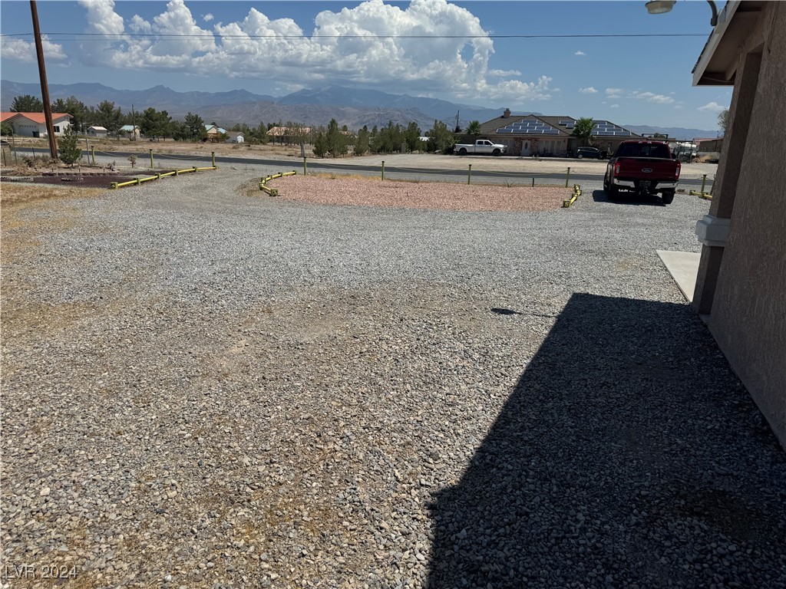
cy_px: 294
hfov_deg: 71.6
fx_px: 545
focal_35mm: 24
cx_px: 393
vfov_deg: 56.8
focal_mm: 6.76
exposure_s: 1/10417
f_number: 1.78
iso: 80
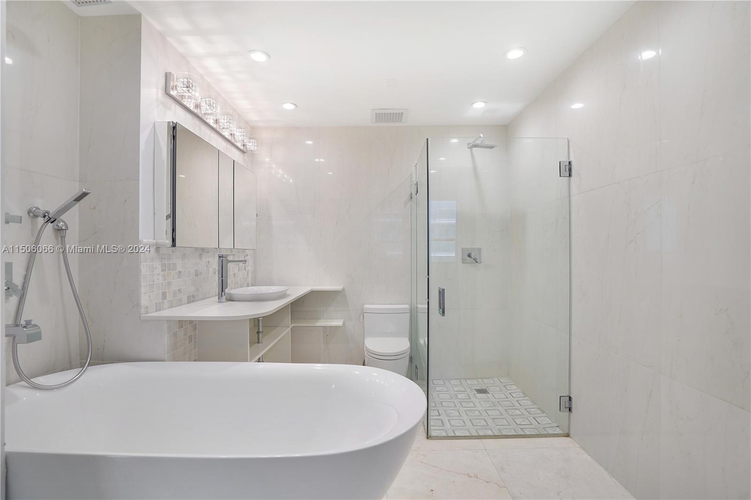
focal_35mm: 16
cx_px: 376
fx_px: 334
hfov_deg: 96.8
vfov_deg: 73.7
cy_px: 250
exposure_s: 1/100
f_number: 4.5
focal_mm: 16
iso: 640
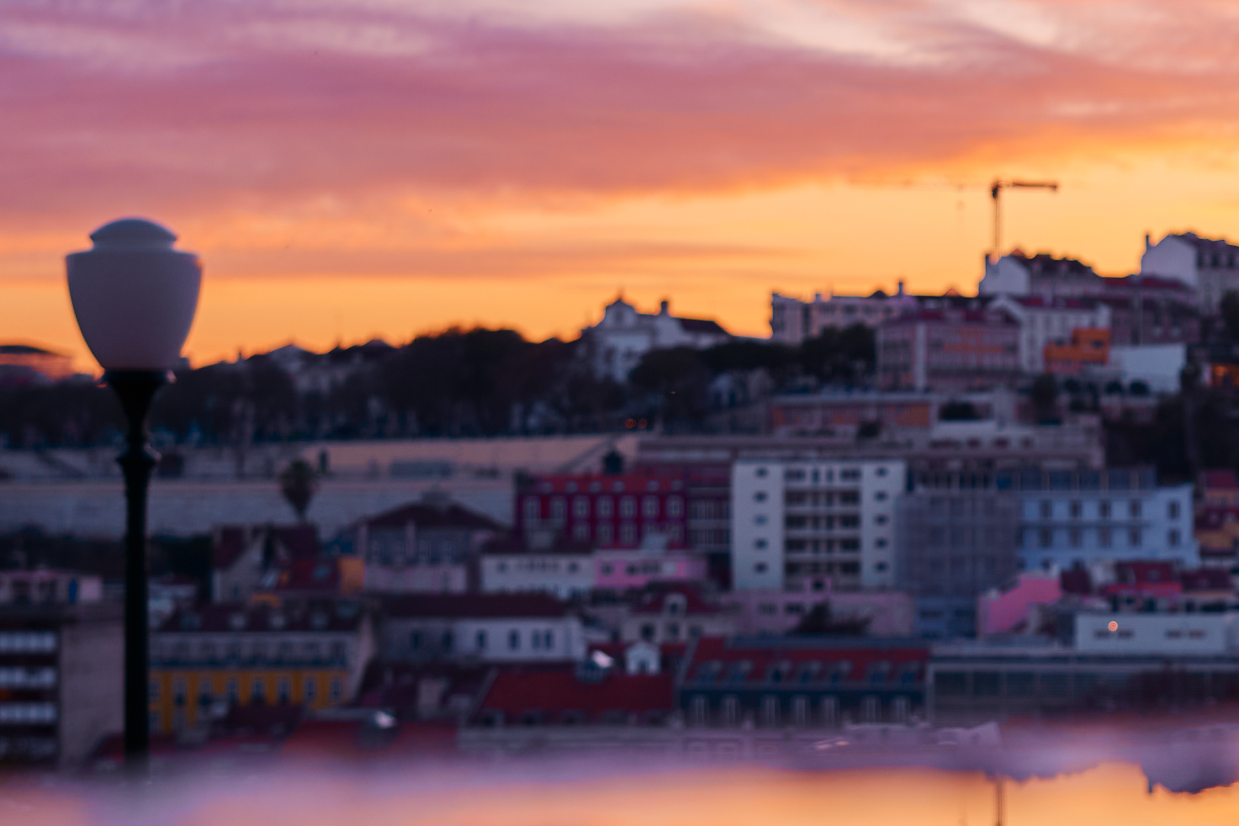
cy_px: 502
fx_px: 3132
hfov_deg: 21.9
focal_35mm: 91
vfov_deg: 15.0
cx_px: 1076
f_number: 2.8
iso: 100
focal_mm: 35
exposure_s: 1/500
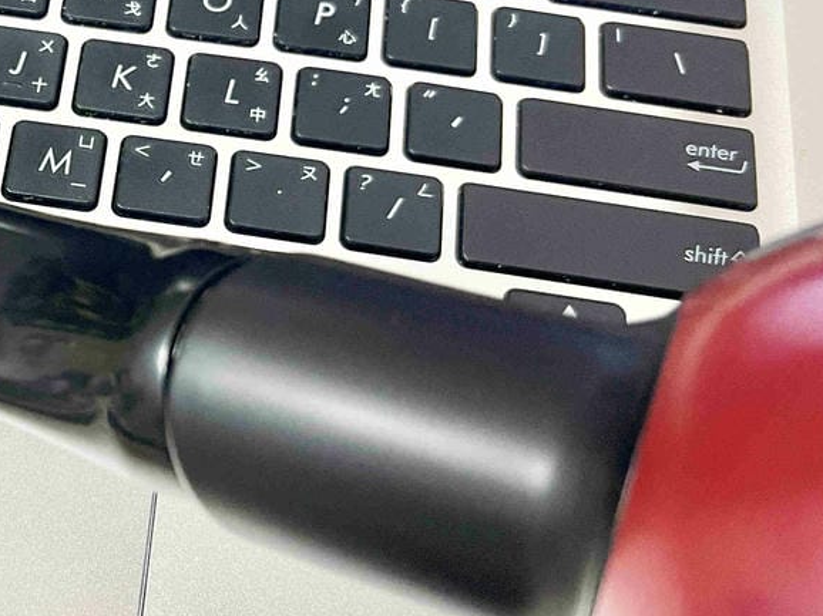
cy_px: 243
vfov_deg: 27.0
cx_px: 4
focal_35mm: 54
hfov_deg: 32.7
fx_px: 1283
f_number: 1.5
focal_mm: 5.7
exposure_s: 1/60
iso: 200
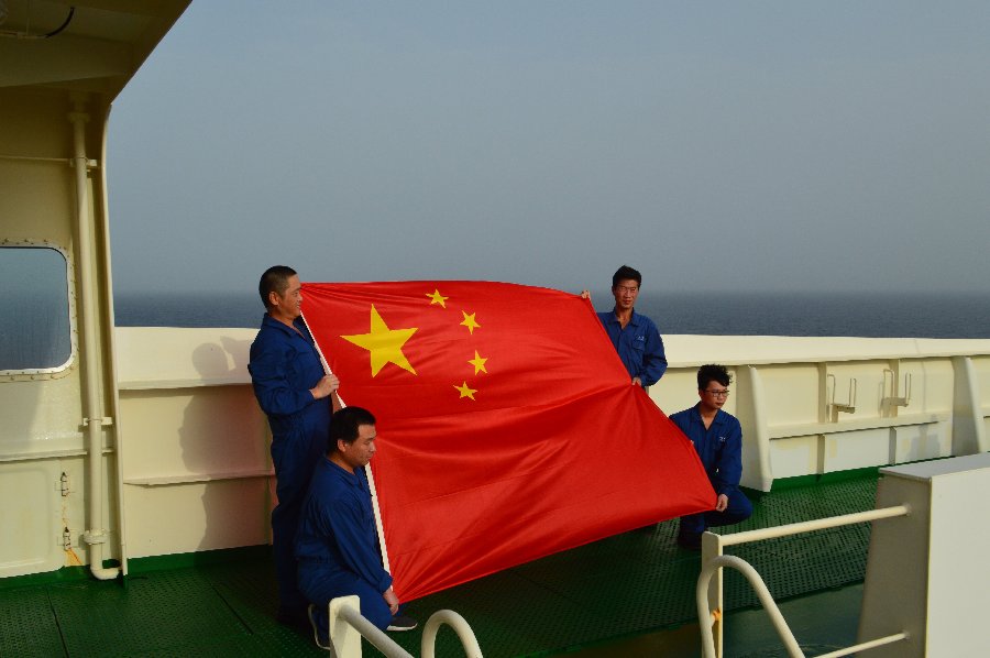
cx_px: 495
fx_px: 906
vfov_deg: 39.9
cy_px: 329
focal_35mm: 33
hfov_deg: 57.3
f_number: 11
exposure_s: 1/500
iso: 360
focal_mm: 22
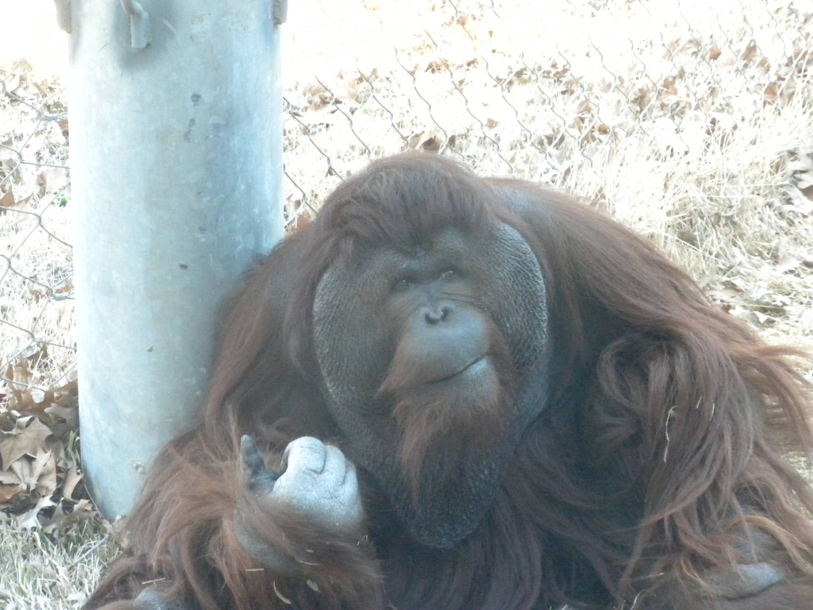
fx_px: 2795
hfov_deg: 16.6
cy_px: 305
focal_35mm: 119
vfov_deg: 12.5
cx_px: 406
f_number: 5.1
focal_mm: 21
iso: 800
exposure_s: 1/81.6
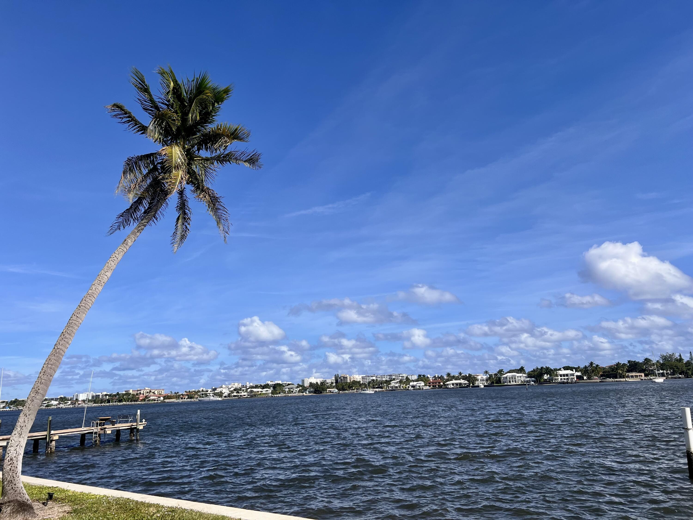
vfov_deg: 53.1
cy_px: 260
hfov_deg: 67.3
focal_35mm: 26
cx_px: 346
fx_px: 521
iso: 50
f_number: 1.5
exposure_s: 1/6211
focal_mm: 5.7
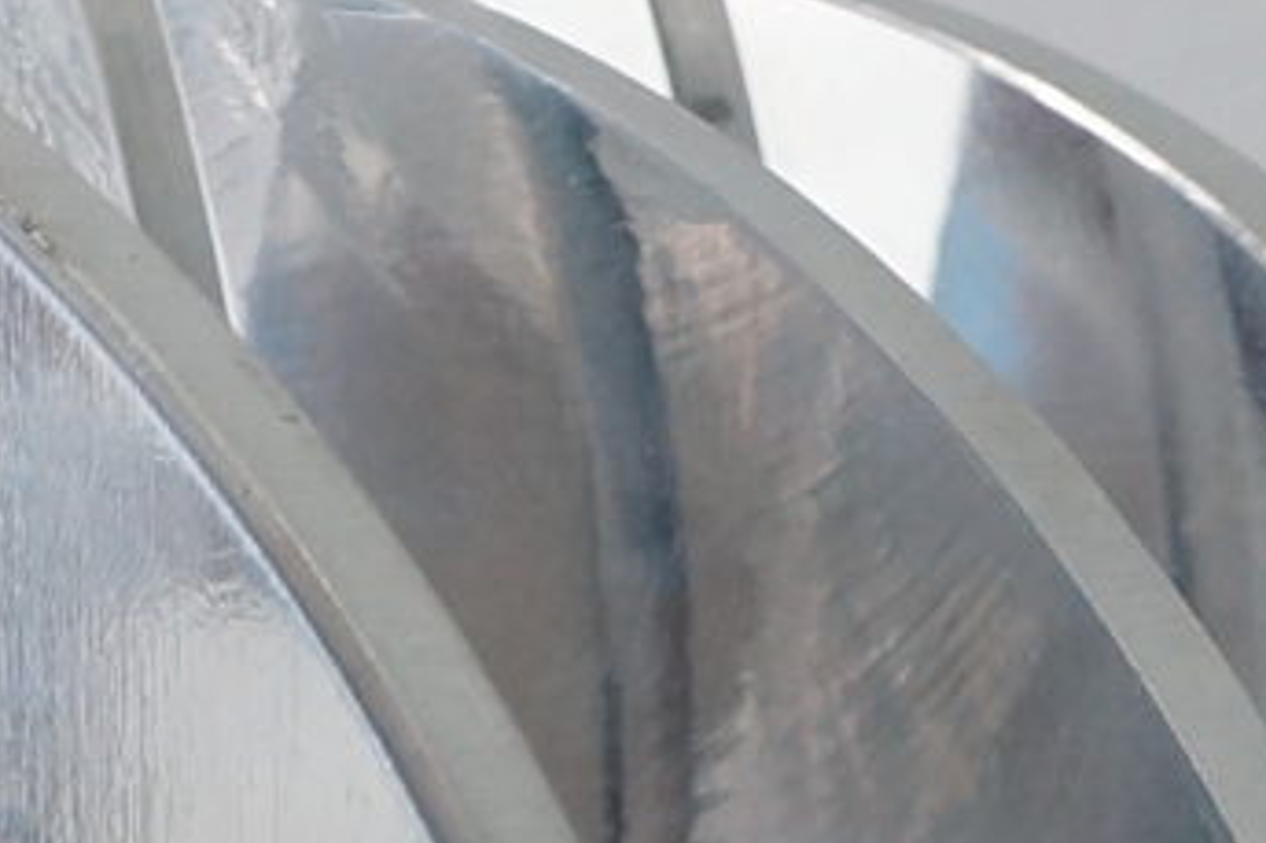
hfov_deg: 7.4
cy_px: 2119
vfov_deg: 4.8
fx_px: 9796
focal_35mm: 279
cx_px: 52
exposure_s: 1/60
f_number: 5.6
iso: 1000
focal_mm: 25
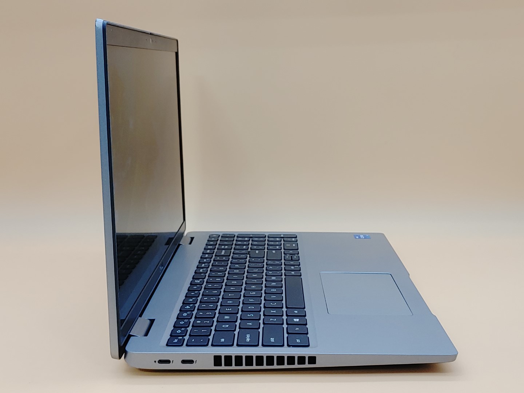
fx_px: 666
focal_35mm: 44
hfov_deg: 42.9
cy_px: 196
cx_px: 262
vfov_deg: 32.9
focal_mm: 4.36
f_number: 1.8
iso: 50
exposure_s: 1/66
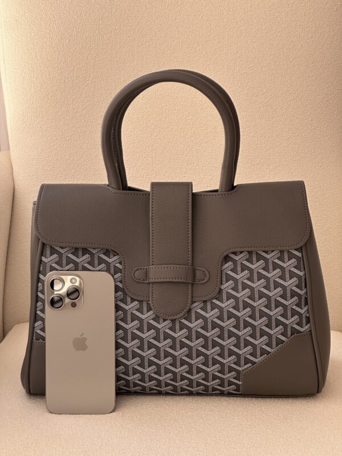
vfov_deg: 25.3
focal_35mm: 77
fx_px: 1014
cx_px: 171
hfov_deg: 19.1
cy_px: 228
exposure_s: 1/99
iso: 100
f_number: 2.8
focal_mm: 9
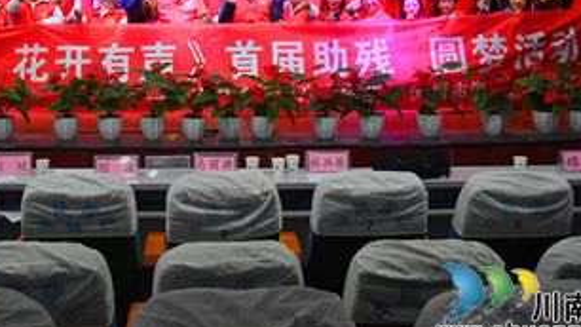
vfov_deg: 21.8
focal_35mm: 54
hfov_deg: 38.3
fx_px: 830
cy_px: 31
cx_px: 207
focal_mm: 21
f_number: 3.8
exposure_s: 1/500
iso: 3200
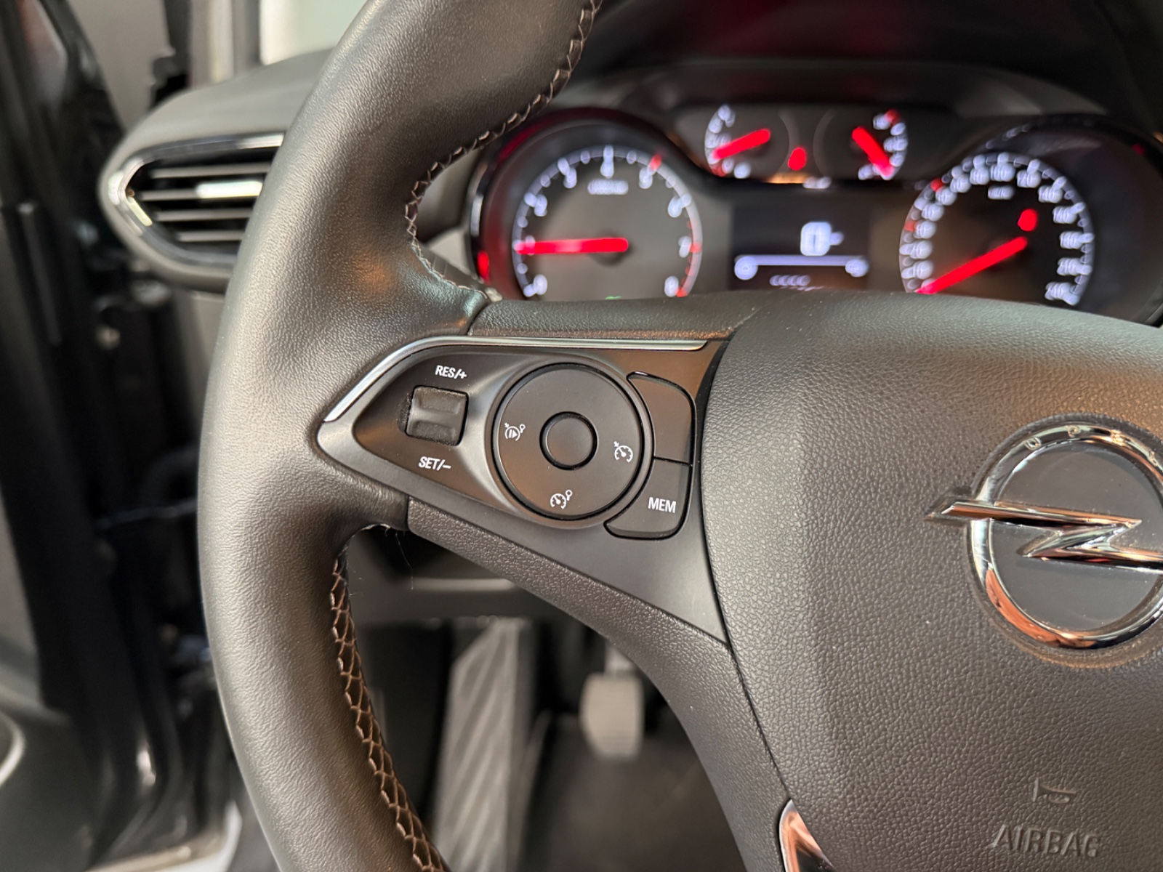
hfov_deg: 71.6
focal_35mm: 24
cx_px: 582
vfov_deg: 56.8
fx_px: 806
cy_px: 436
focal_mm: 6.76
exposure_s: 1/33
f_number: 1.78
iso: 800
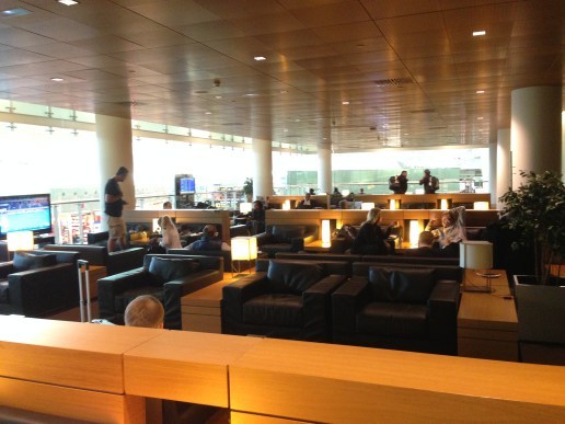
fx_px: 539
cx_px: 282
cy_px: 212
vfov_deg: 42.9
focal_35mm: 33
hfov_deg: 55.4
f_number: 2.4
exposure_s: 1/20
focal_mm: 4.12
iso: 320
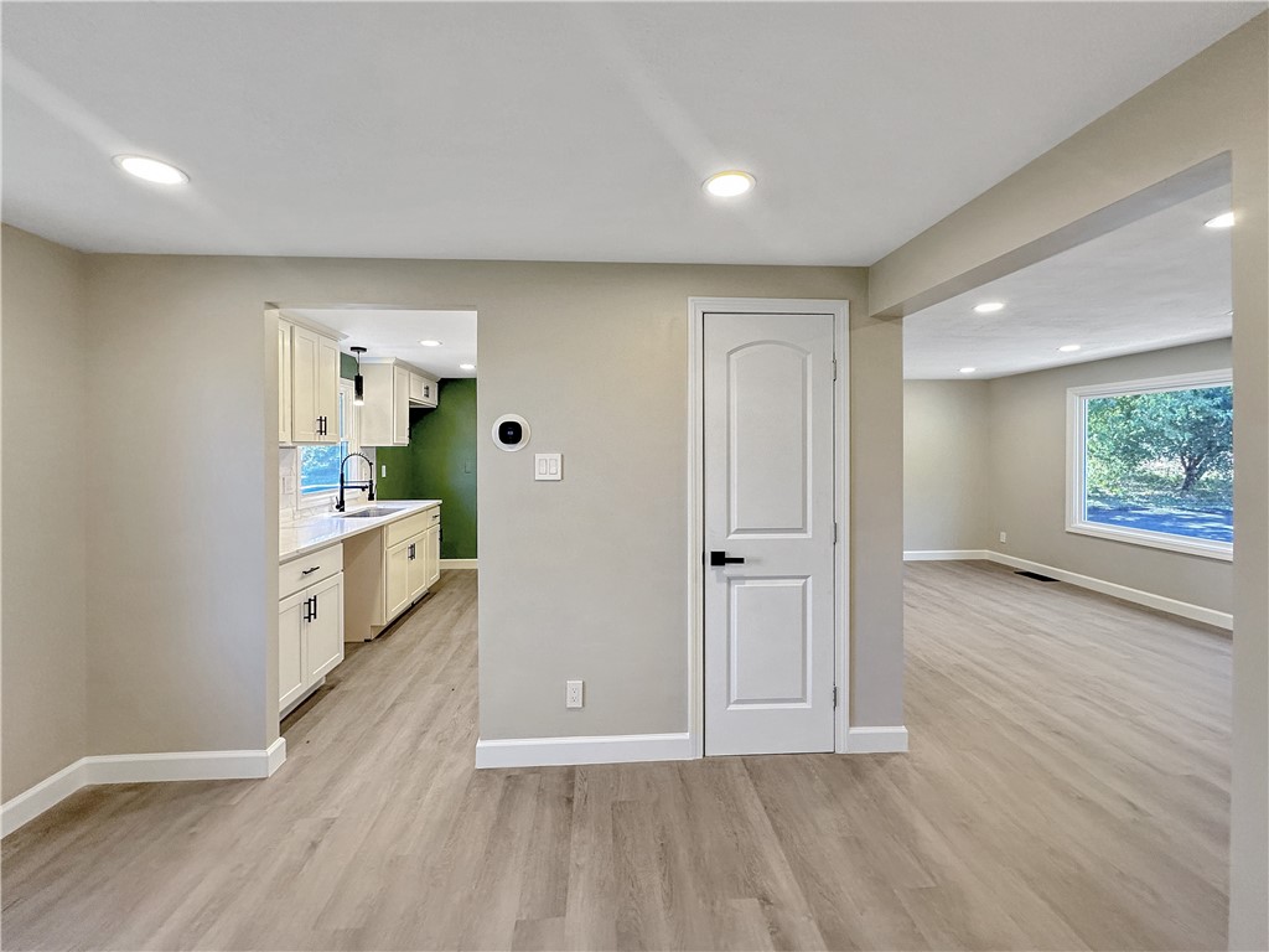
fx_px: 513
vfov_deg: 85.7
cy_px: 476
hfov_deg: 102.1
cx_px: 634
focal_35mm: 14
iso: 200
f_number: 2.2
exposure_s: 1/120
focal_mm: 2.22
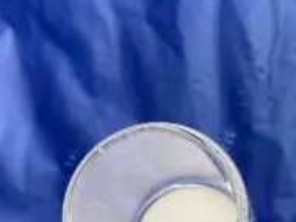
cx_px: 274
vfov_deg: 21.4
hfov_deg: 28.1
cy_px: 227
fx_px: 565
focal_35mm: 66
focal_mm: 4.25
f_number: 1.8
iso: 32
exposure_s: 1/123
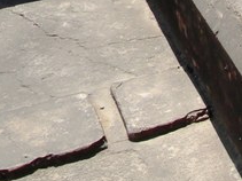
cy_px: -117
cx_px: 584
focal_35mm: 136
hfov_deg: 11.8
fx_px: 950
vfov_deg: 10.4
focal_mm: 5
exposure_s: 1/689
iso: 80
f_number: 3.5
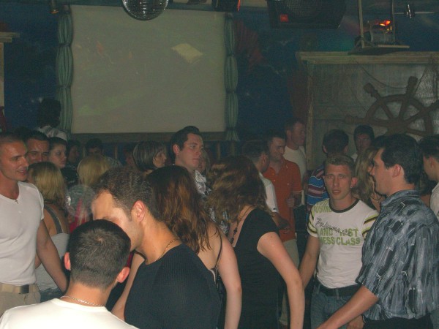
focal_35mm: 68
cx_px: 220
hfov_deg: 28.6
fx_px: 862
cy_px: 164
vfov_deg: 21.6
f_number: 4
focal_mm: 14.2
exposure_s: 1/60
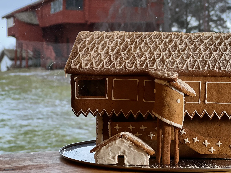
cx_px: 144
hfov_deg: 18.9
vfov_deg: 14.2
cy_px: 74
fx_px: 694
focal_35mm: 104
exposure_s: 1/50
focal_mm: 9
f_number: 2.8
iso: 160
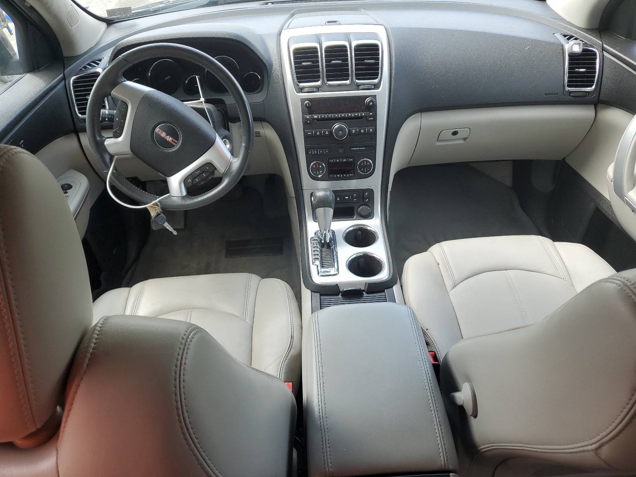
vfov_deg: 53.1
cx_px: 318
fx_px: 478
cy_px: 238
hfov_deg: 67.3
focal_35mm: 26
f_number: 1.5
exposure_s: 1/312
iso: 50
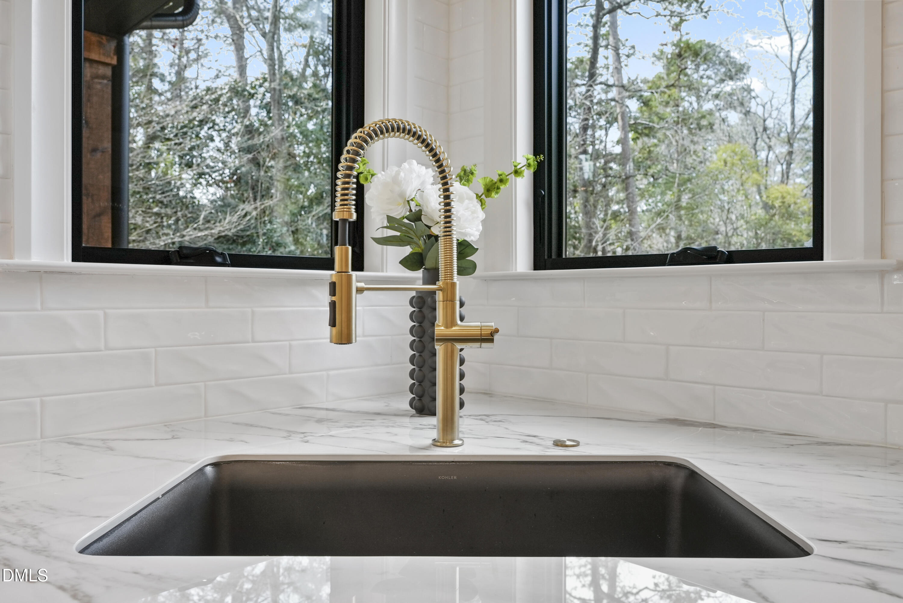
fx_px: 678
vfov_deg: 48.0
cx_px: 452
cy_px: 302
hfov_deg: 67.4
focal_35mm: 27
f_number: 8
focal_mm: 27
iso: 640
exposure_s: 1/15
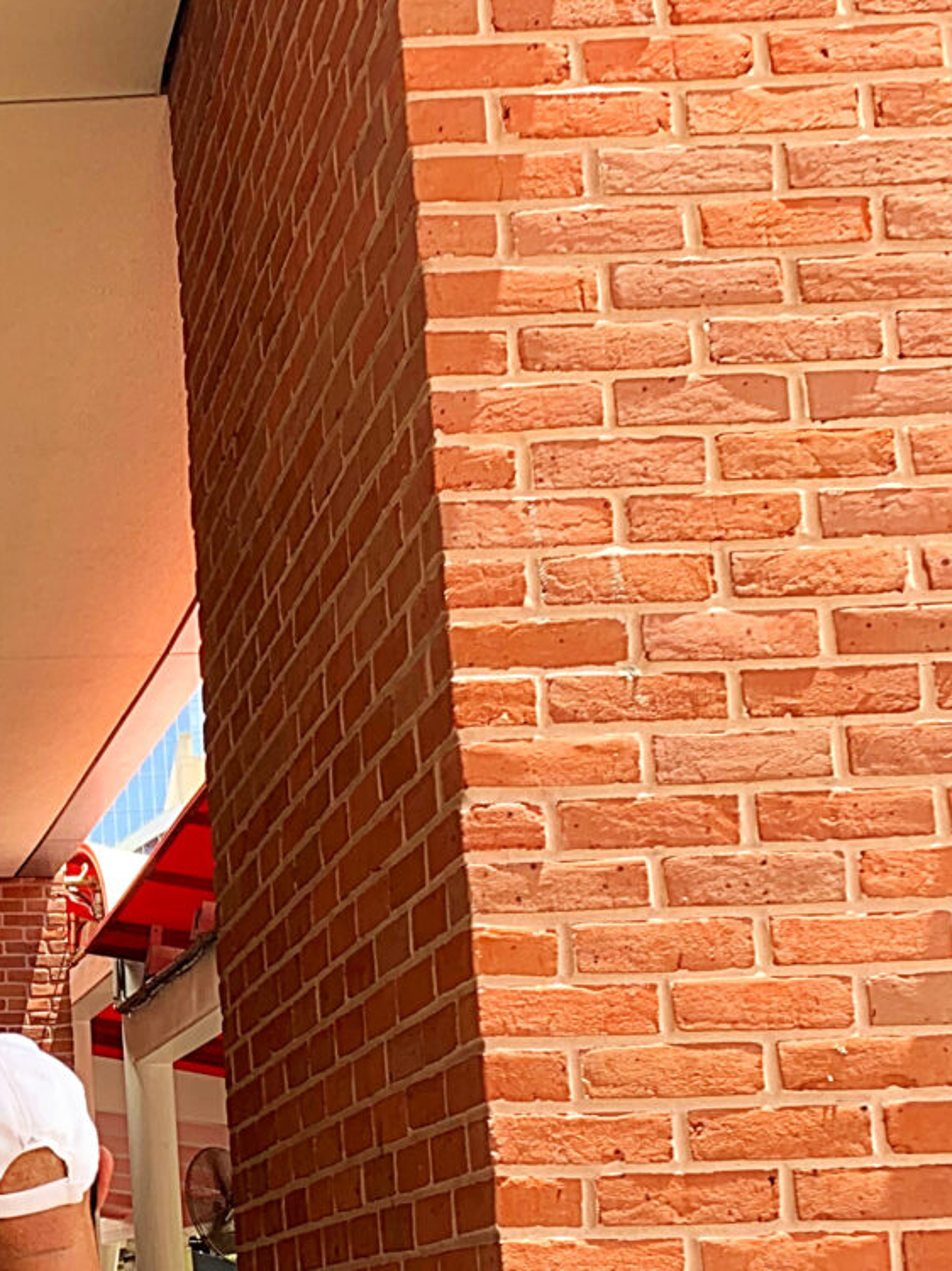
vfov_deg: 27.1
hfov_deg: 18.9
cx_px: -344
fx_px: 2605
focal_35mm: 71
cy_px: 946
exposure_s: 1/241
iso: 25
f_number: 1.8
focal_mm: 4.25
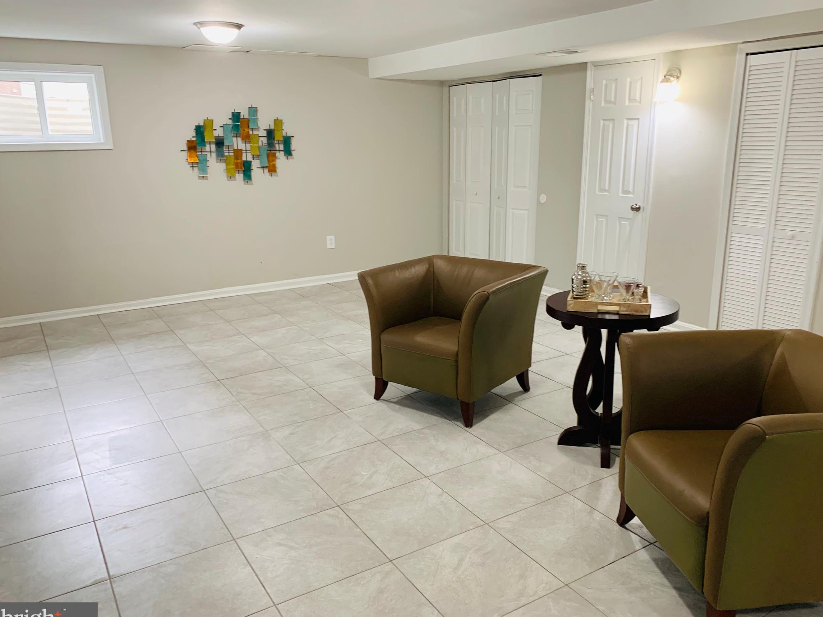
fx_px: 642
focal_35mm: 27
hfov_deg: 65.3
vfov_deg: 51.3
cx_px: 421
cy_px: 316
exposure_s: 1/60
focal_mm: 4.25
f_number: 1.8
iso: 125
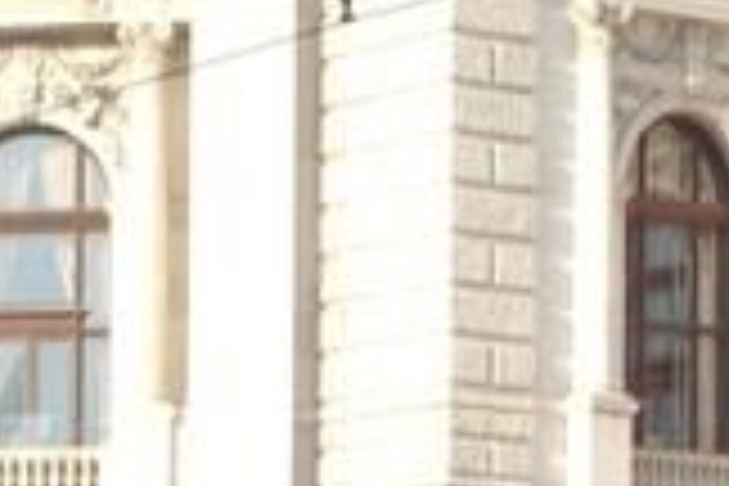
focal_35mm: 233
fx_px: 4718
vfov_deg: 5.8
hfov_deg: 8.6
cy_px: 886
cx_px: -351
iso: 125
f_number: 5.6
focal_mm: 23.55
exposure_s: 1/400
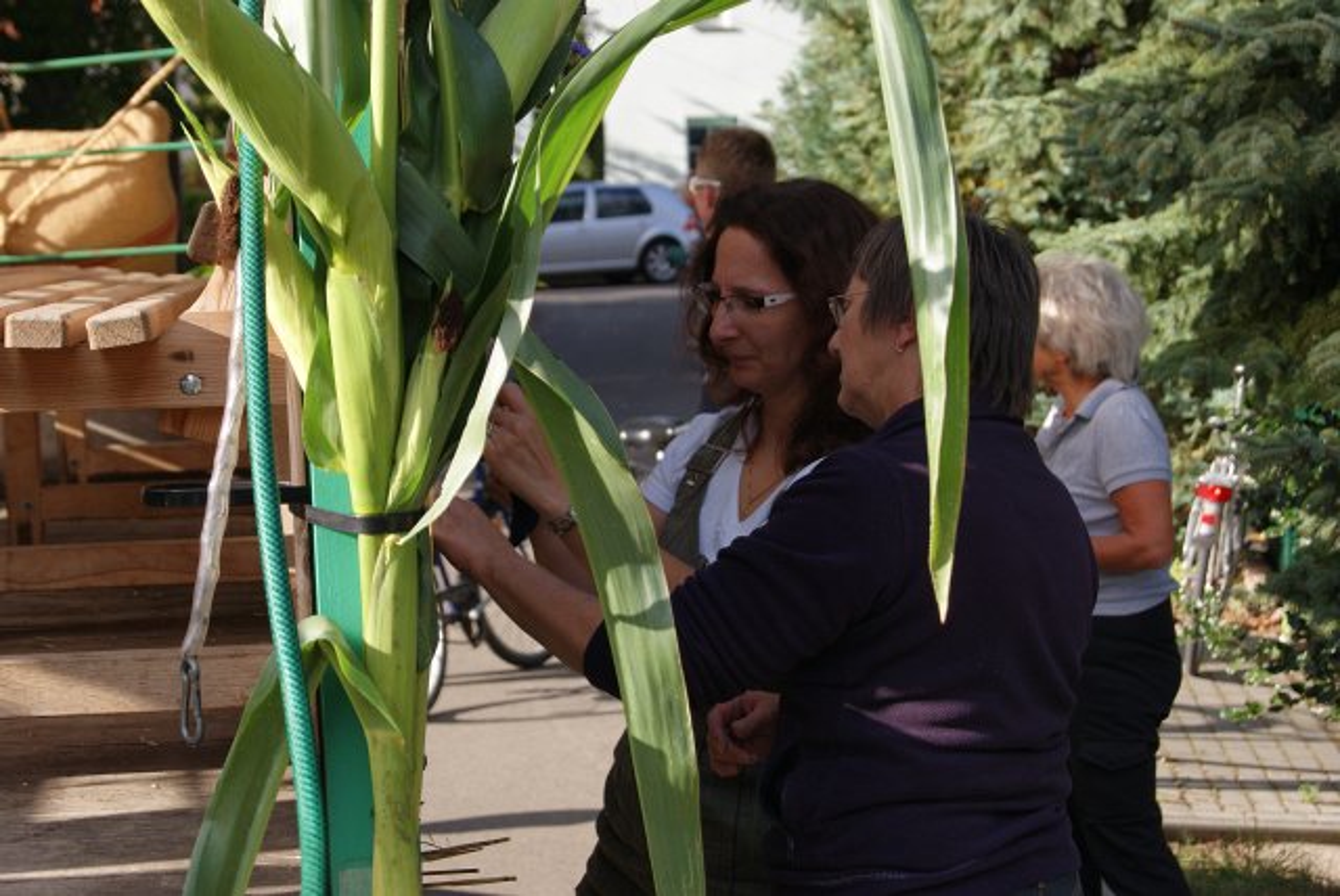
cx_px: 670
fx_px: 3074
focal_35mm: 82
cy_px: 448
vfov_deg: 16.6
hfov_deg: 24.6
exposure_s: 1/125
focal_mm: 55
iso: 100
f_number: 7.1
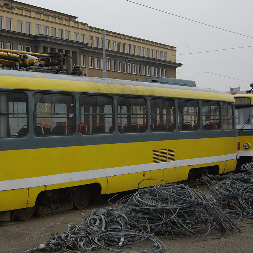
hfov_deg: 25.2
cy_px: 128
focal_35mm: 67
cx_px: 46
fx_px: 554
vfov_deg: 25.7
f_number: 8
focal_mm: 29
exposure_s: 1/200
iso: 400
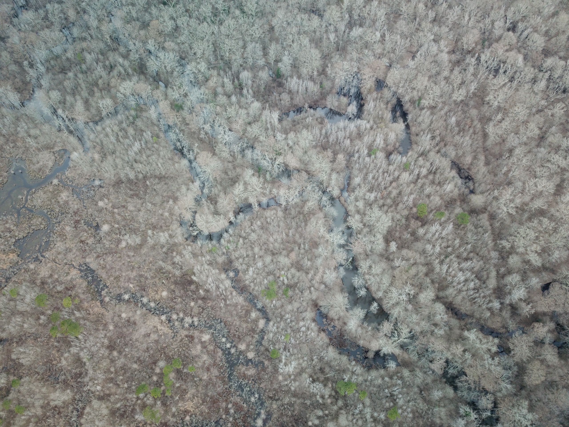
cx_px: 284
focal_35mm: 26
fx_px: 427
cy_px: 214
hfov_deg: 67.3
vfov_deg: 53.1
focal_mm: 4.73
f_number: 2.2
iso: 126
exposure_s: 1/50
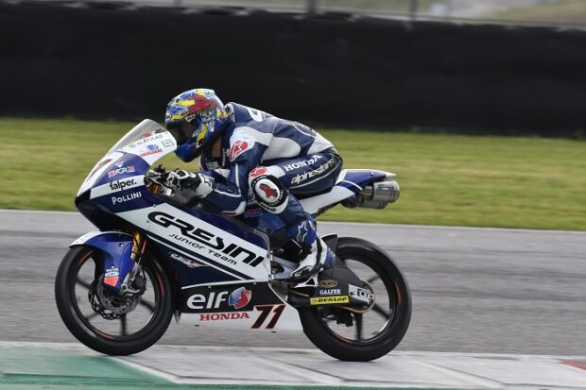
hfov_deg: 6.9
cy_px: 195
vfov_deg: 4.6
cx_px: 293
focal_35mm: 300
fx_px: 4882
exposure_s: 1/1000
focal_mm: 200
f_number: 5.6
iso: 400
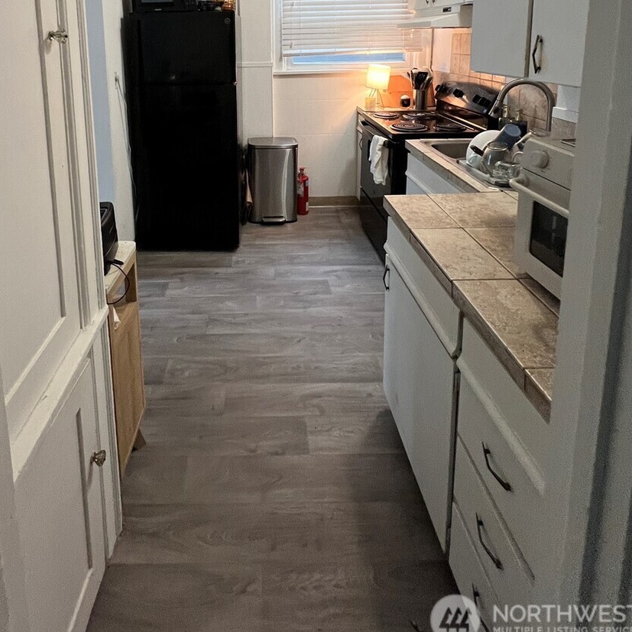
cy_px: 105
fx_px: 413
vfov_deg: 66.1
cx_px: 251
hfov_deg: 74.0
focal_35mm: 20
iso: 320
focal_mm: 1.57
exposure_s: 1/60
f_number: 1.8
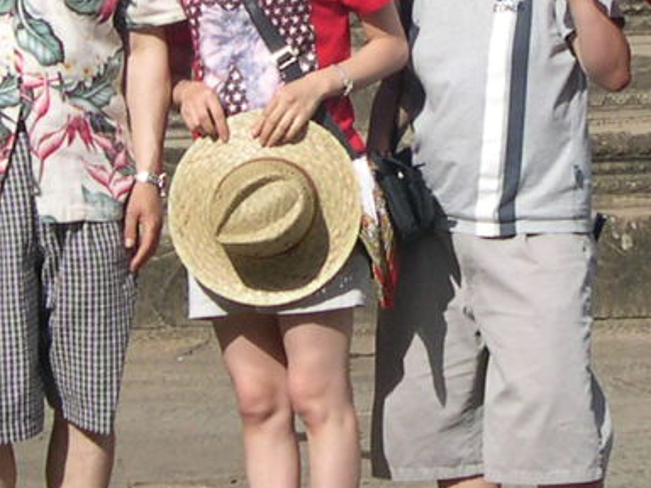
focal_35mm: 196
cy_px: 12
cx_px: 285
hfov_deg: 10.1
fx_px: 3686
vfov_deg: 7.5
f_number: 8.4
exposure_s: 1/173
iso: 100
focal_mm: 10.1
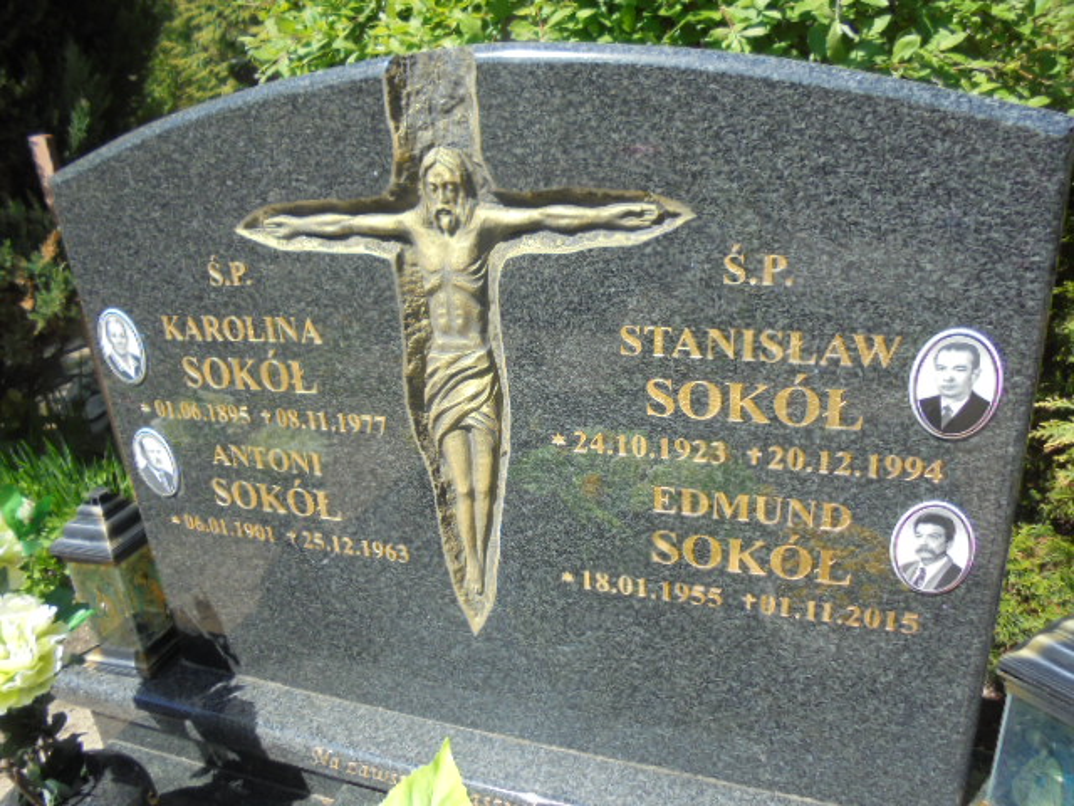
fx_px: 807
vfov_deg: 53.1
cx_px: 537
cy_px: 403
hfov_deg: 67.3
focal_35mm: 26
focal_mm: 4.6
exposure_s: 1/640
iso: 100
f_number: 3.5
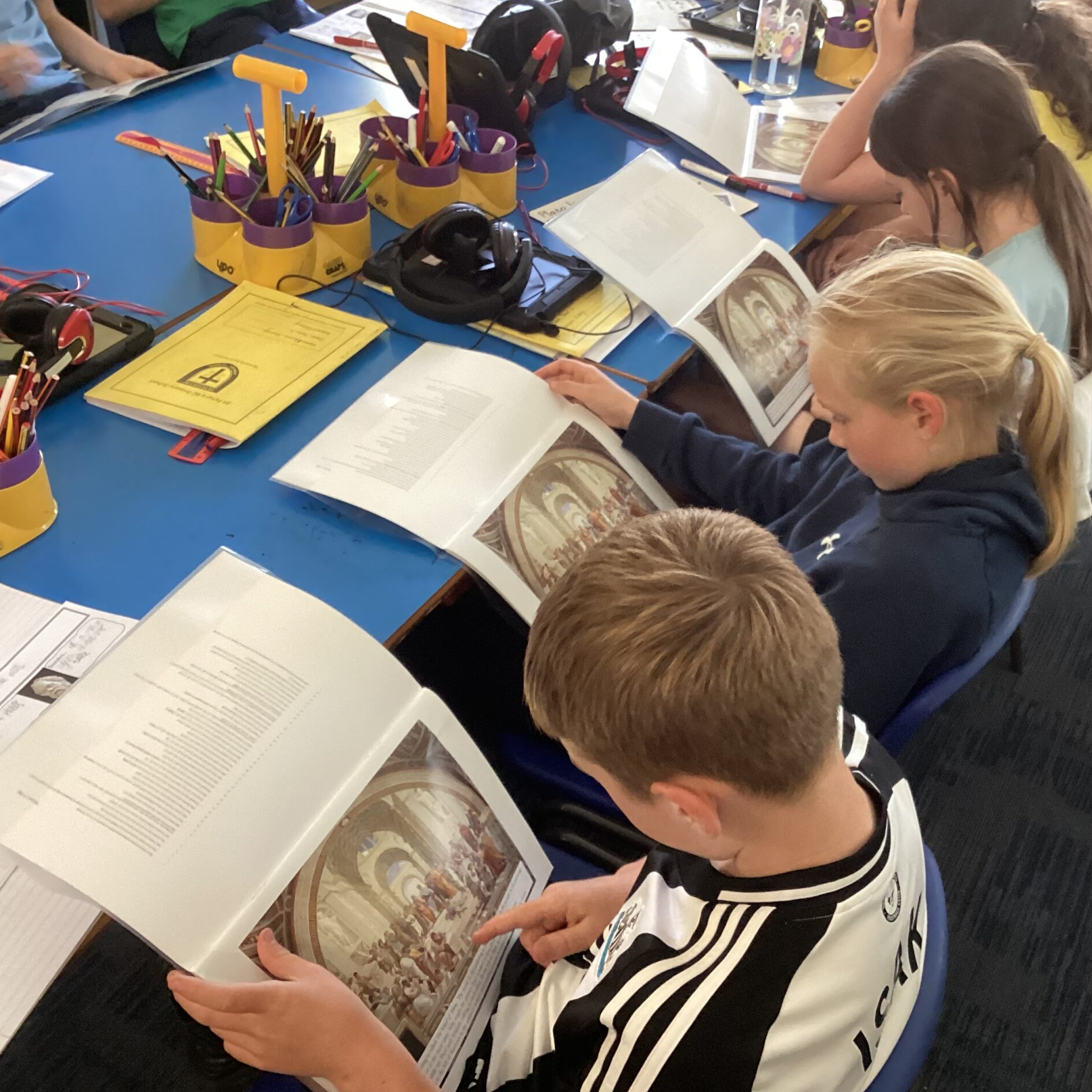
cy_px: 549
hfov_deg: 44.8
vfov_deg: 44.9
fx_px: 1321
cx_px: 632
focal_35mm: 37
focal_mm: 3.3
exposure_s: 1/50
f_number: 2.4
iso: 200
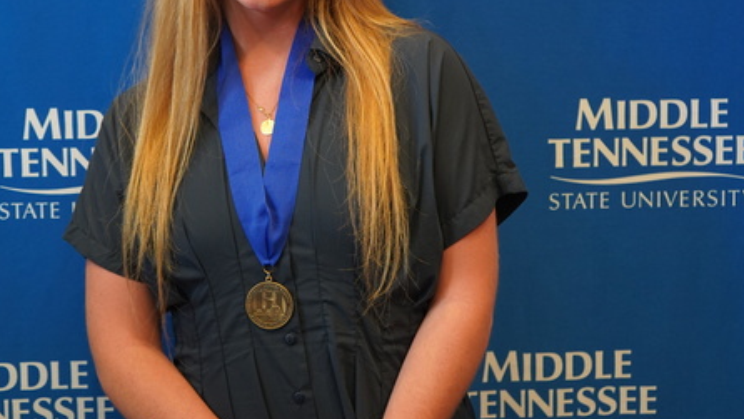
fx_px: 1361
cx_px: 282
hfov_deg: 30.4
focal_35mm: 69
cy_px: 92
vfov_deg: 17.4
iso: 2000
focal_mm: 49
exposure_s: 1/160
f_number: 4.5
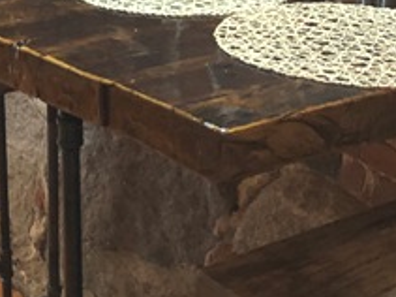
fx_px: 1223
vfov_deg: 13.2
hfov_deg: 17.5
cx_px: -90
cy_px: -119
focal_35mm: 107
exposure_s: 1/15
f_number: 1.8
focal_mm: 3.99
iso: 80
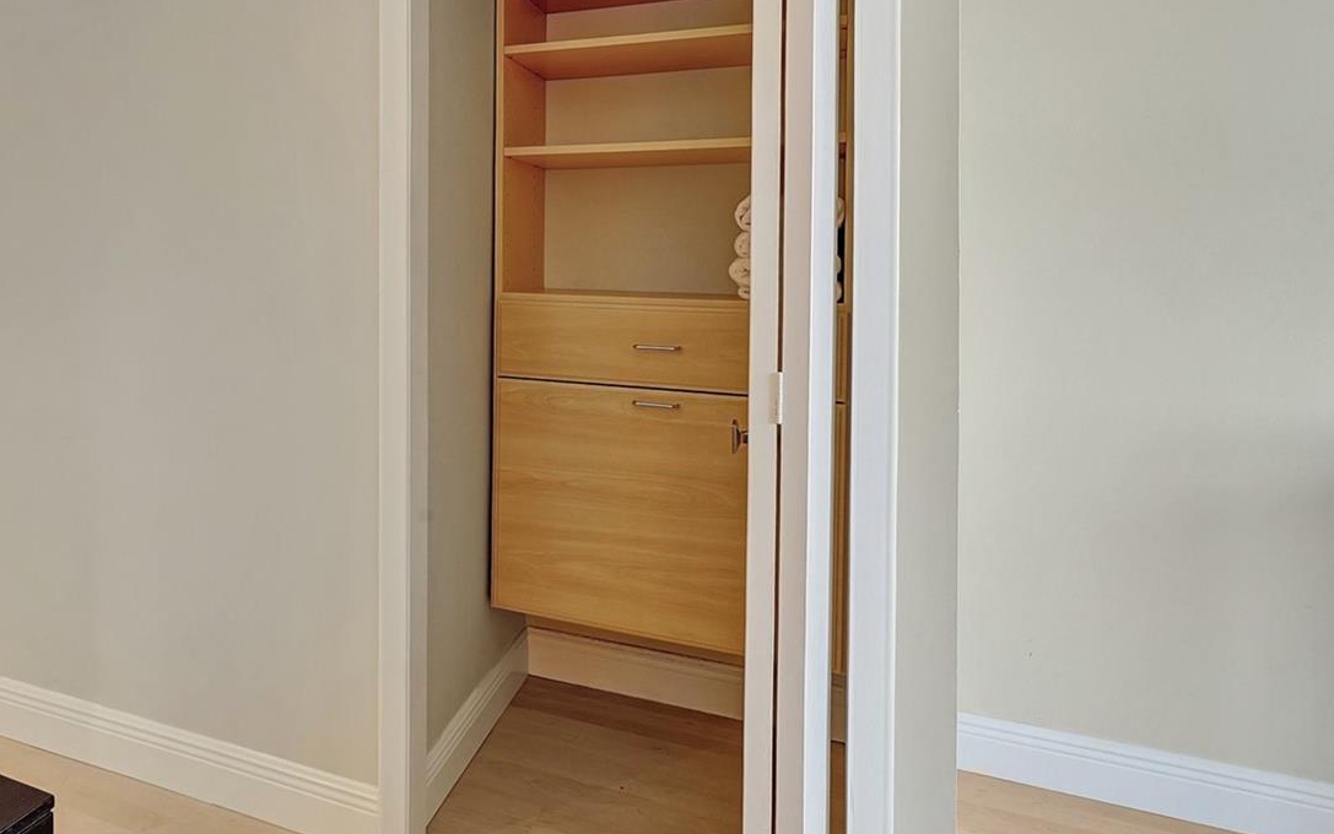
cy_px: 294
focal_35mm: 24
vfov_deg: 50.4
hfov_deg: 71.2
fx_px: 873
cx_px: 384
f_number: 13
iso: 640
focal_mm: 16
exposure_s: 1/2.5
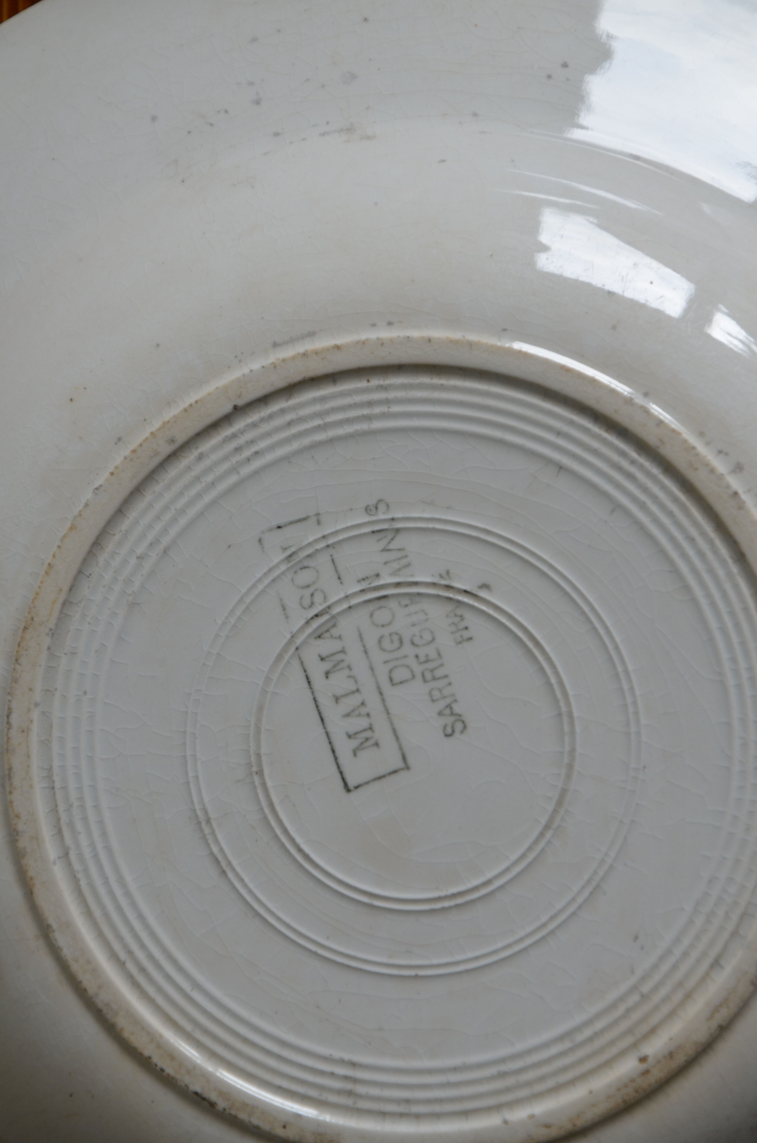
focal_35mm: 158
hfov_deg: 8.7
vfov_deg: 13.1
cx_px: 378
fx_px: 4990
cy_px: 572
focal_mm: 105
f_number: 8
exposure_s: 1/125
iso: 400
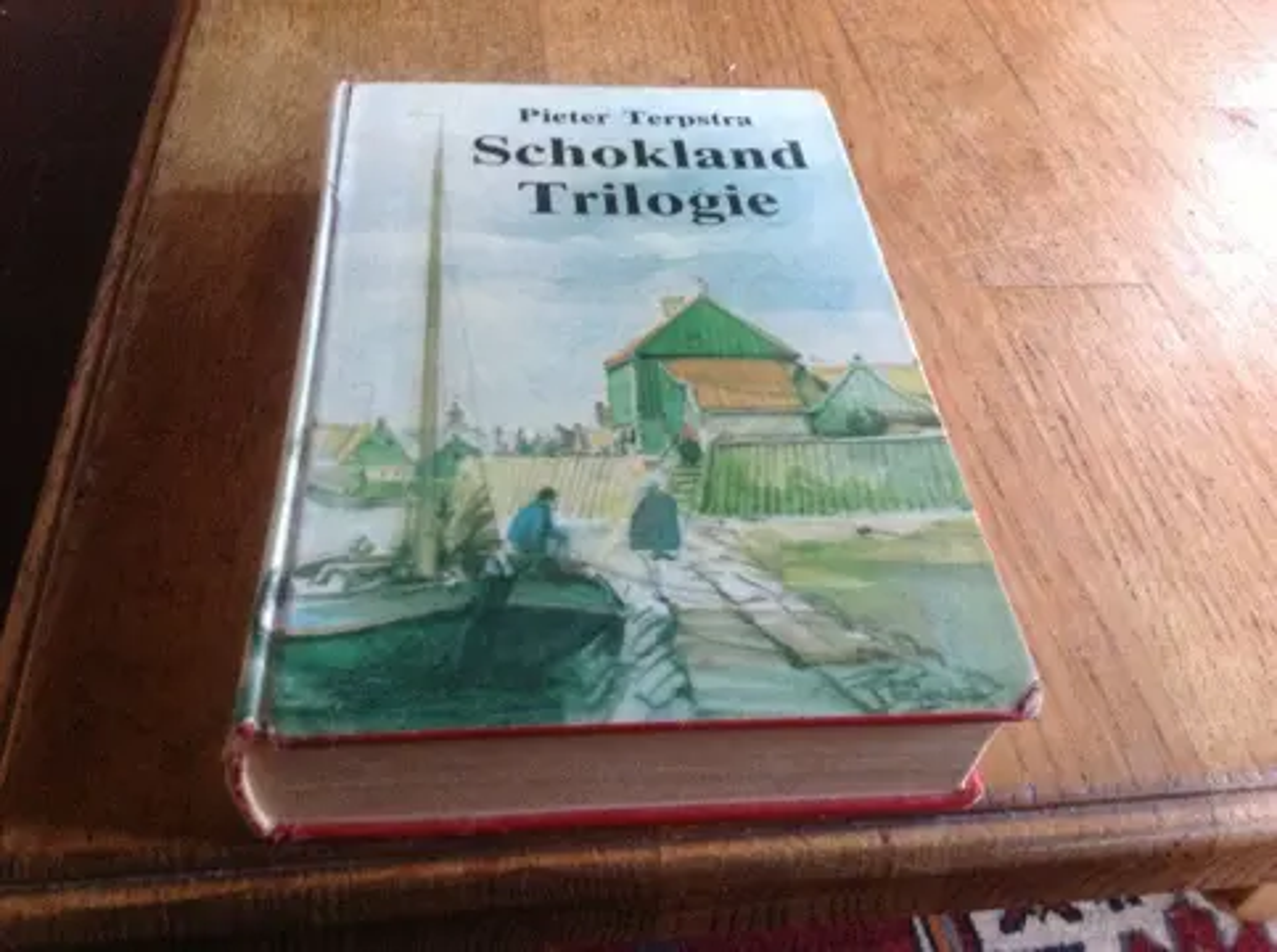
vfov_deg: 40.5
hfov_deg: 52.7
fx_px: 1288
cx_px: 638
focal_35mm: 35
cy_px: 476
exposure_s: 1/15
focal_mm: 4.28
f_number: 2.4
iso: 400
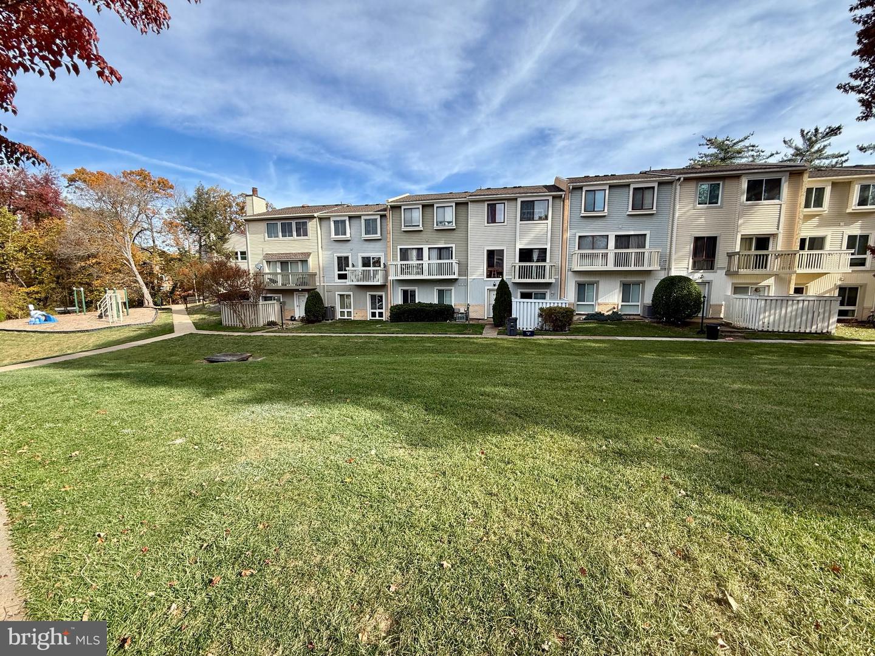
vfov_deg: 85.7
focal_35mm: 14
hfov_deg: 102.1
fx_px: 354
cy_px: 328
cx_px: 438
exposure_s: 1/717
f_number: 2.2
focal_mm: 2.22
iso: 50
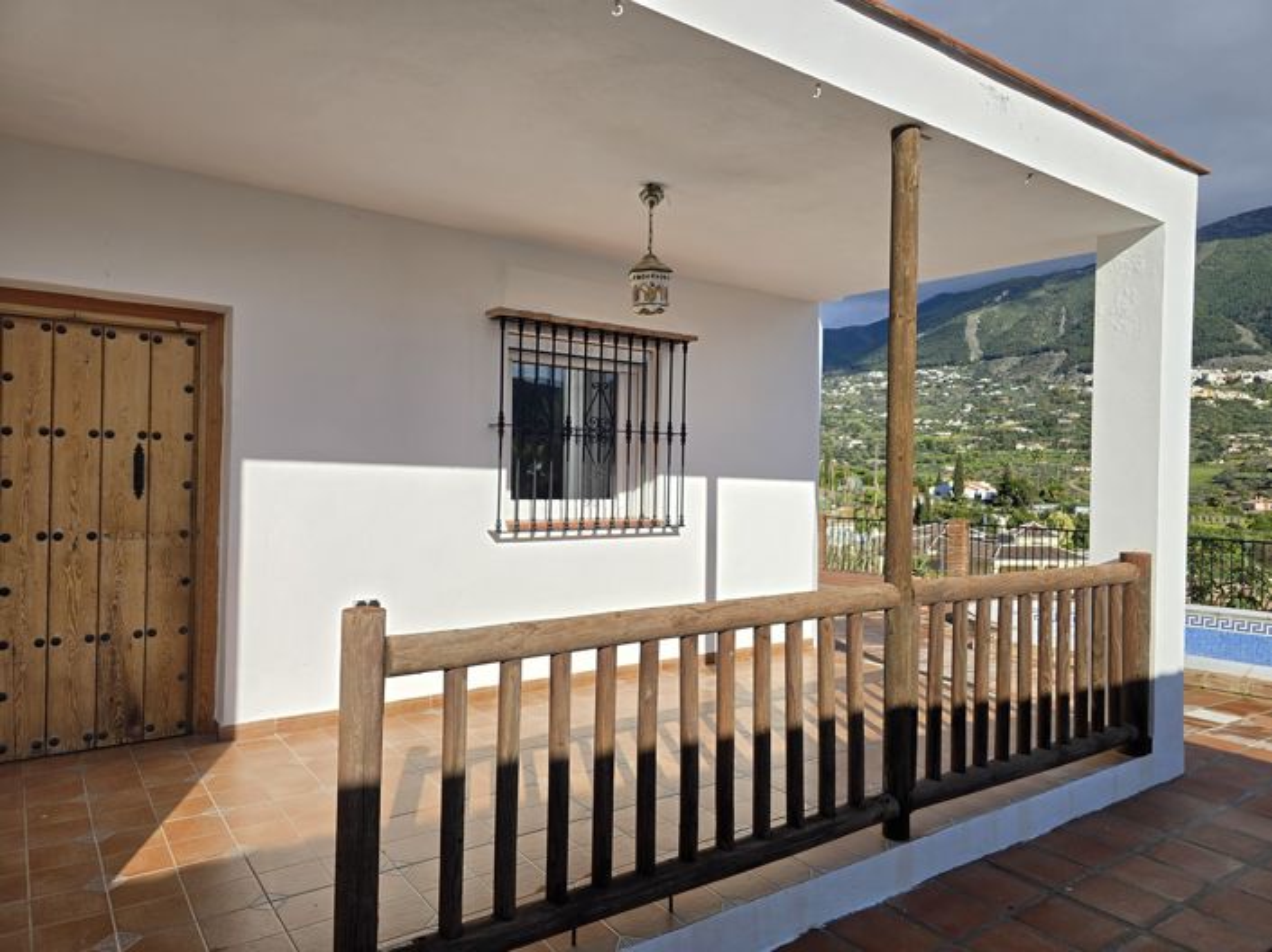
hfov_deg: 74.0
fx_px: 845
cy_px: 476
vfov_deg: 58.8
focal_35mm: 23
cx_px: 636
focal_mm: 6.3
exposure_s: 1/1318
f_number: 1.7
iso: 12
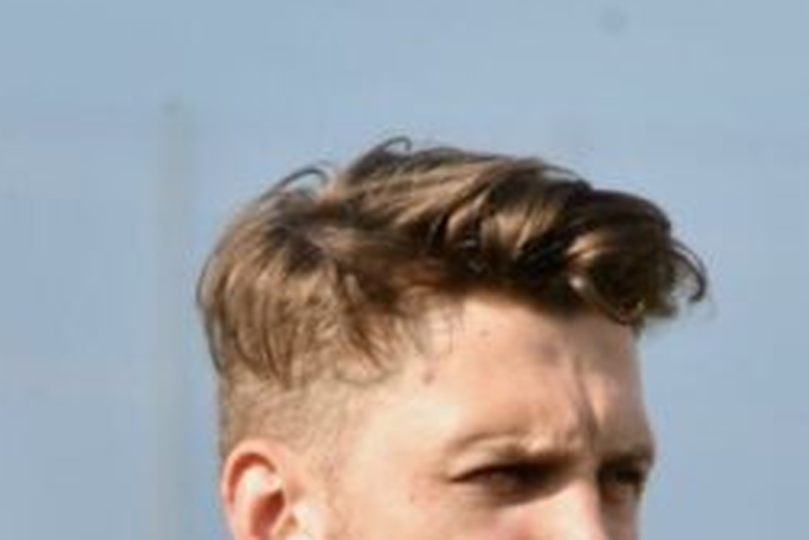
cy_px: 669
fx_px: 16830
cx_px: 319
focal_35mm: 749
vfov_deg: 1.8
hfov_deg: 2.8
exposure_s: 1/800
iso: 500
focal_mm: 200
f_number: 14
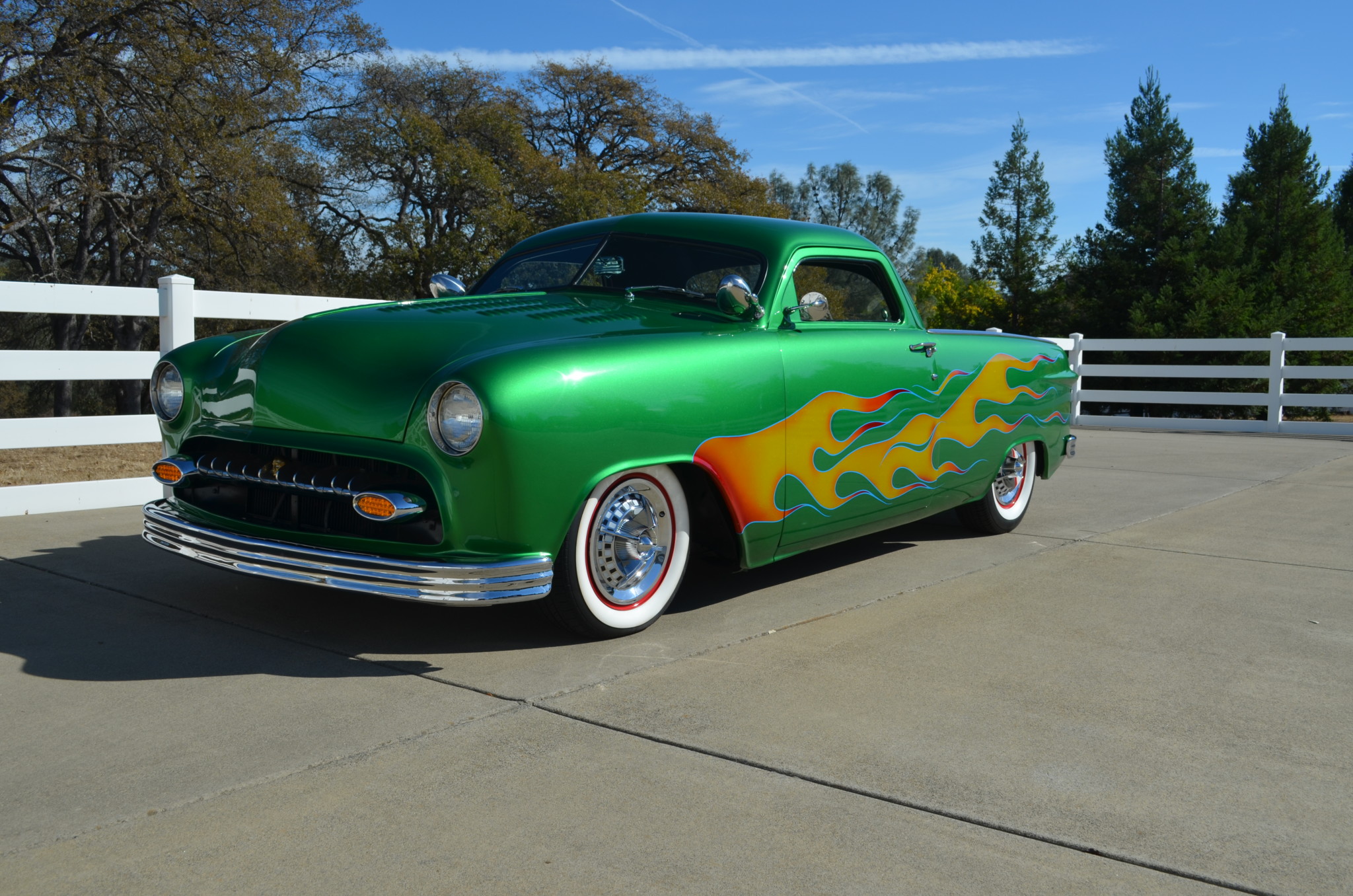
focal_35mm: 33
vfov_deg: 39.8
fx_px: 1238
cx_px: 676
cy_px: 448
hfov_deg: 57.3
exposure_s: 1/320
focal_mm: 22
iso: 100
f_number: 9
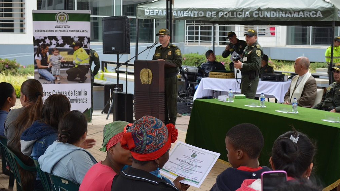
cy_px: 107
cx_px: 170
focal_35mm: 73
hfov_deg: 29.0
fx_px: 658
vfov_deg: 16.5
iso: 200
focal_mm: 46
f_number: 7.1
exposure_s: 1/200
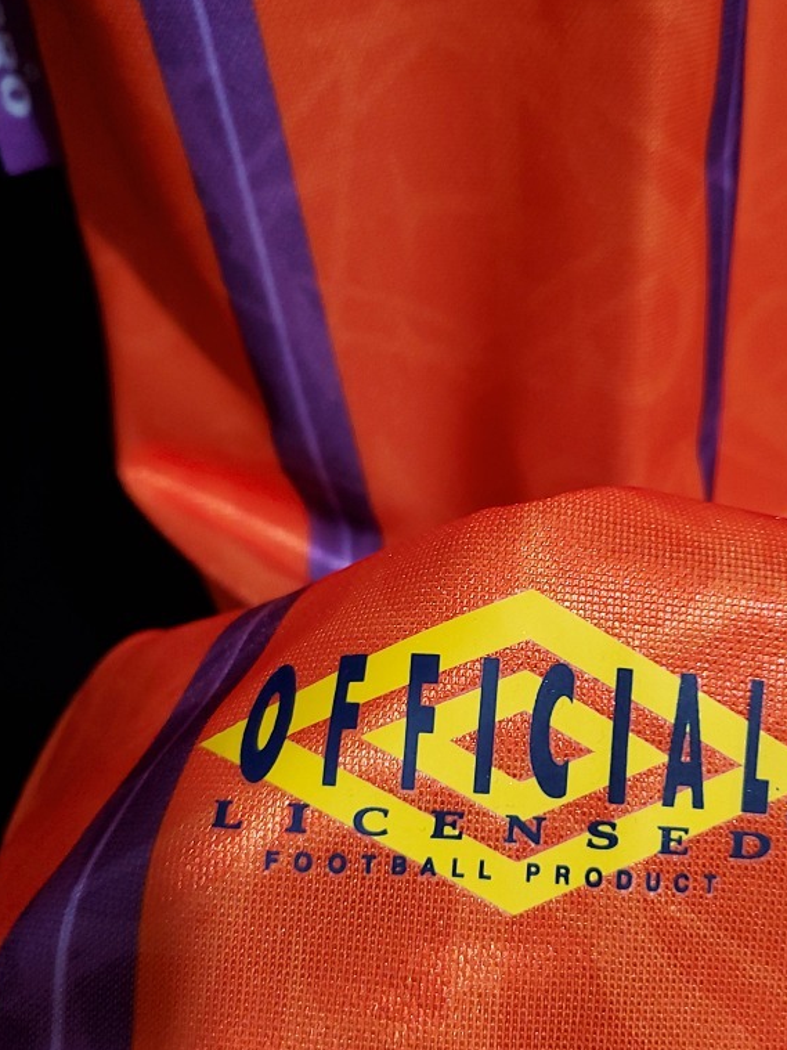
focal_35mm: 37
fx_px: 1122
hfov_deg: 38.4
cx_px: 501
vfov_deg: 50.0
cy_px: 607
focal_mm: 4.3
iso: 200
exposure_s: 1/30
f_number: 1.5
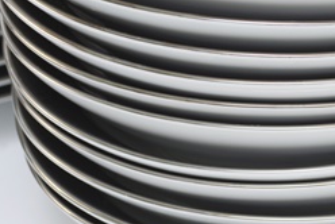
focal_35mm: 145
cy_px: 57
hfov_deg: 13.8
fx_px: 1351
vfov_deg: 9.5
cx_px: 377
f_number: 7.1
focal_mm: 40
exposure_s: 1/200
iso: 200
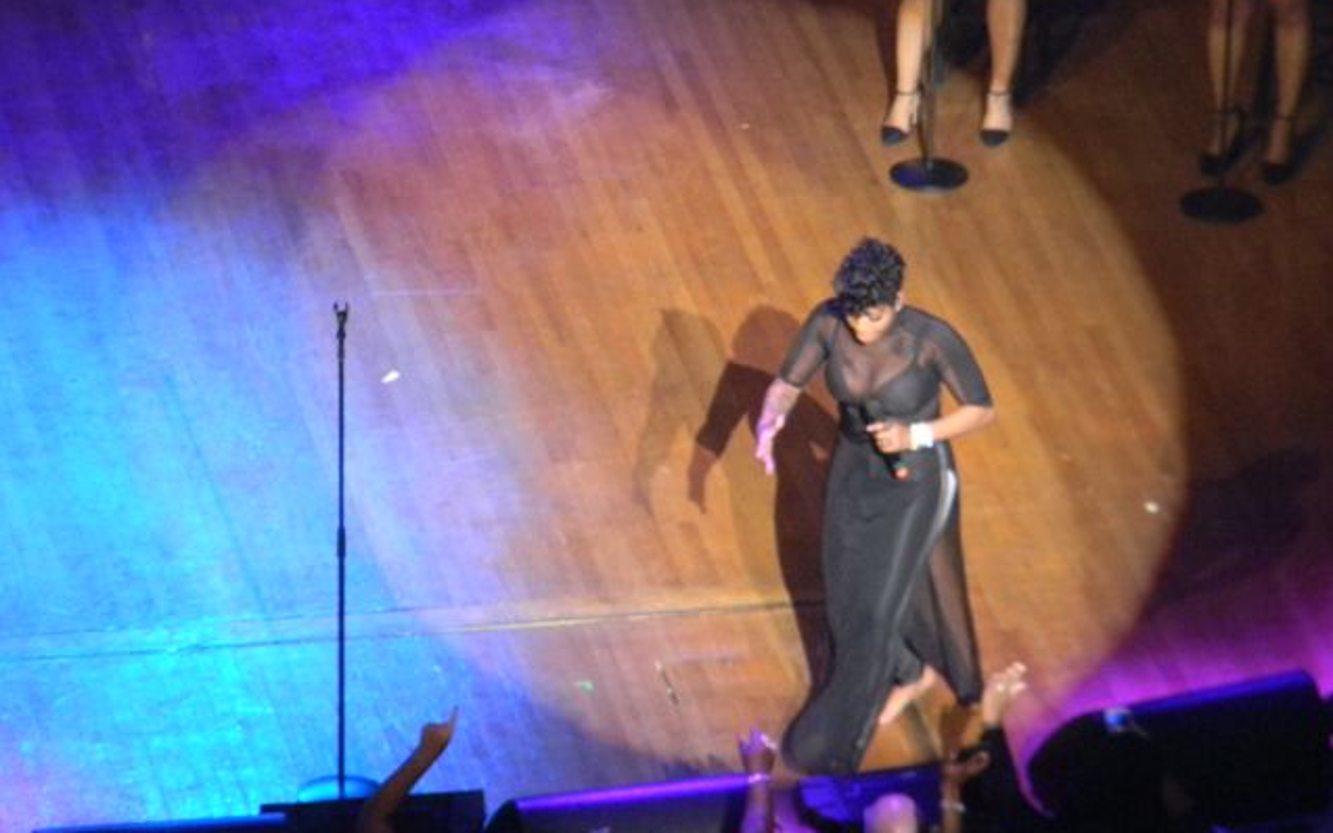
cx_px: 665
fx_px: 12968
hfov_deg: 5.9
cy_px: 448
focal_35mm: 357
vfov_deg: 3.7
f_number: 5.4
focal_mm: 60.7
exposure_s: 1/60
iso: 800
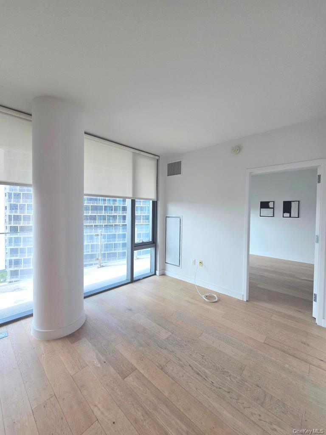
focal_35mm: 13
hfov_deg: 89.9
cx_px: 163
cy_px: 218
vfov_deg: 106.2
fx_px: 163
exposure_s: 1/249
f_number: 2.2
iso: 64
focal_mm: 2.2
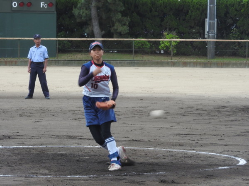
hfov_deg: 9.9
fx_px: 1439
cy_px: 93
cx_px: 124
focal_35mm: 200
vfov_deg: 7.4
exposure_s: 1/125
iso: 100
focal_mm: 35.8
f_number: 5.3
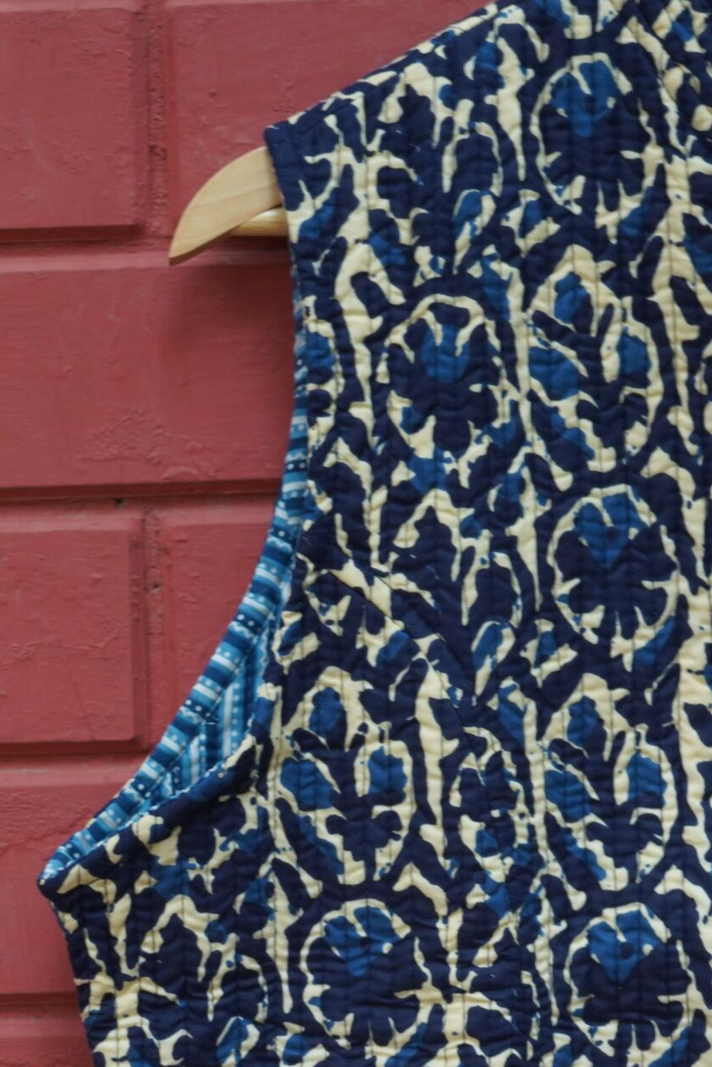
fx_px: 3025
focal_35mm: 102
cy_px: 983
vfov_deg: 19.6
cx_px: 324
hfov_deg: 13.4
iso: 800
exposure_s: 1/160
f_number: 8
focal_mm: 50
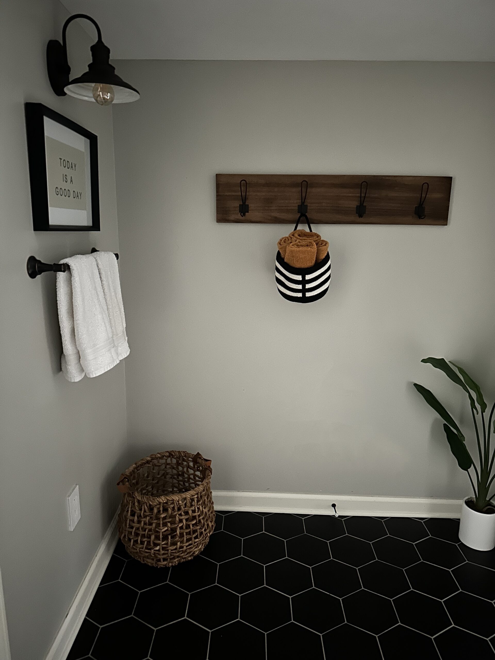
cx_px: 248
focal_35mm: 24
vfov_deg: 71.6
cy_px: 330
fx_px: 458
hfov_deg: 56.8
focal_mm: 6.86
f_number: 1.78
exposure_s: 1/9
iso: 1600
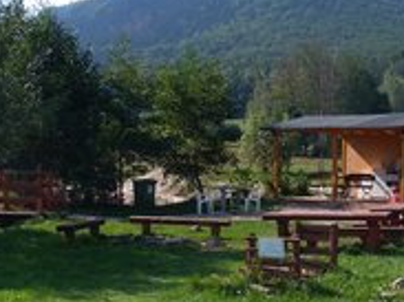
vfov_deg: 22.9
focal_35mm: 64
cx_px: 203
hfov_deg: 30.3
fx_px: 746
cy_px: 183
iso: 100
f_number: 2
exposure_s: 1/725
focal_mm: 3.54
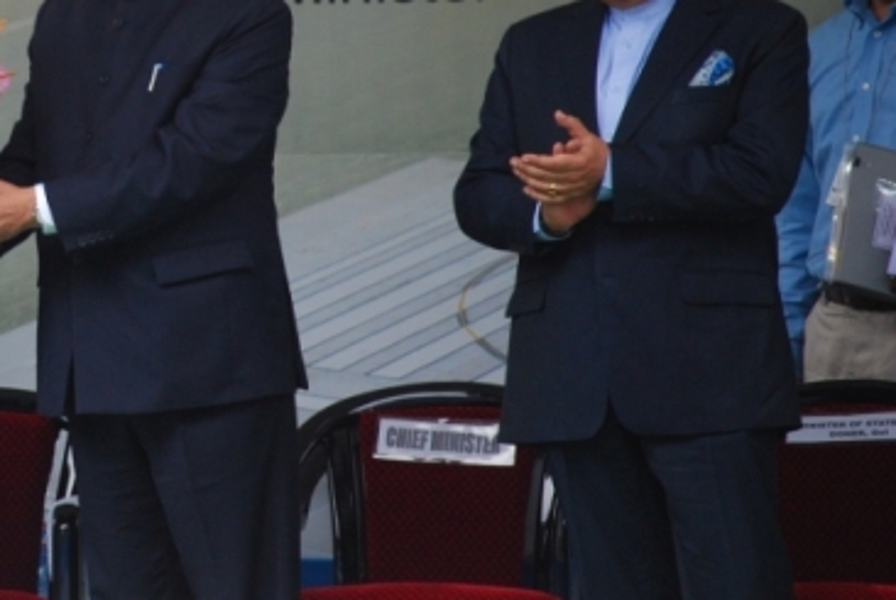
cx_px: -76
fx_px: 12260
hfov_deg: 4.2
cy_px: 31
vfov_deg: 2.8
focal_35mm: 492
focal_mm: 150
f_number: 5.3
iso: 400
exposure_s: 1/320
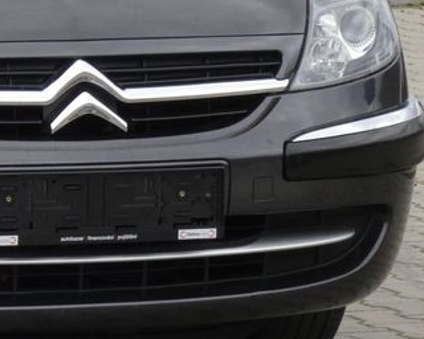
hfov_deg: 5.5
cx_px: -175
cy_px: 13
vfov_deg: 4.4
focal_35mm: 350
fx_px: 4392
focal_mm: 20.1
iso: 200
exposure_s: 1/80
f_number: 5.6
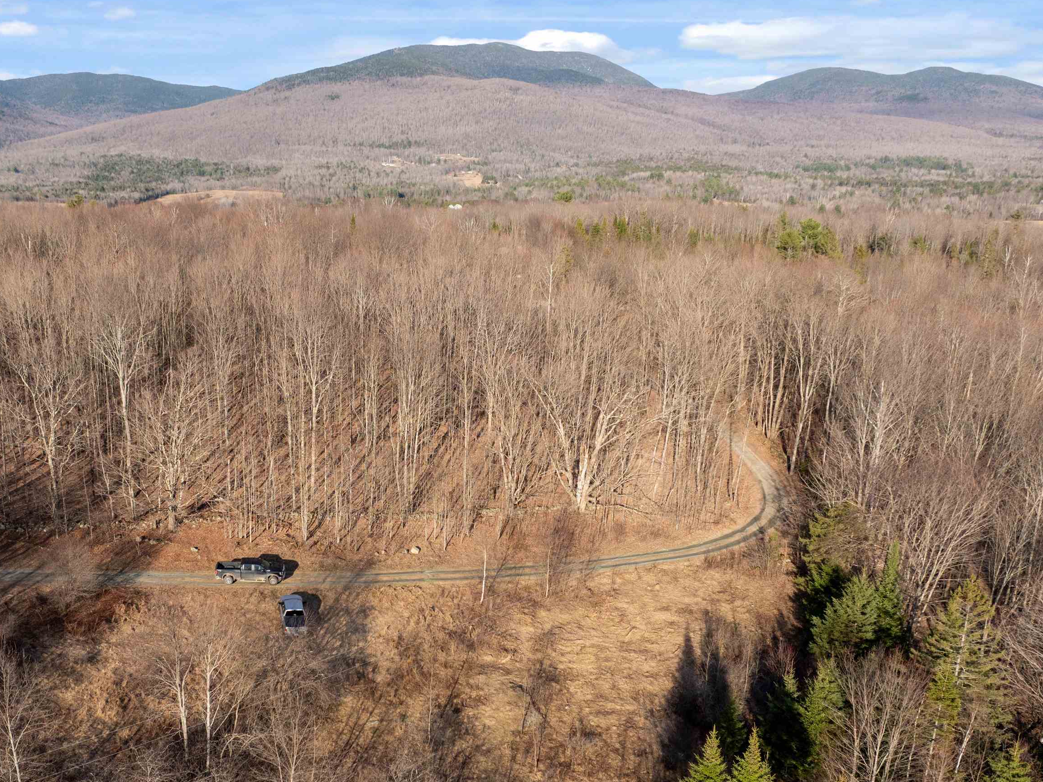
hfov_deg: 55.9
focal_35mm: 32
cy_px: 500
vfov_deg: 43.7
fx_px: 964
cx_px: 372
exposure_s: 1/1250
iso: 160
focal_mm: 12.29
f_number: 2.8
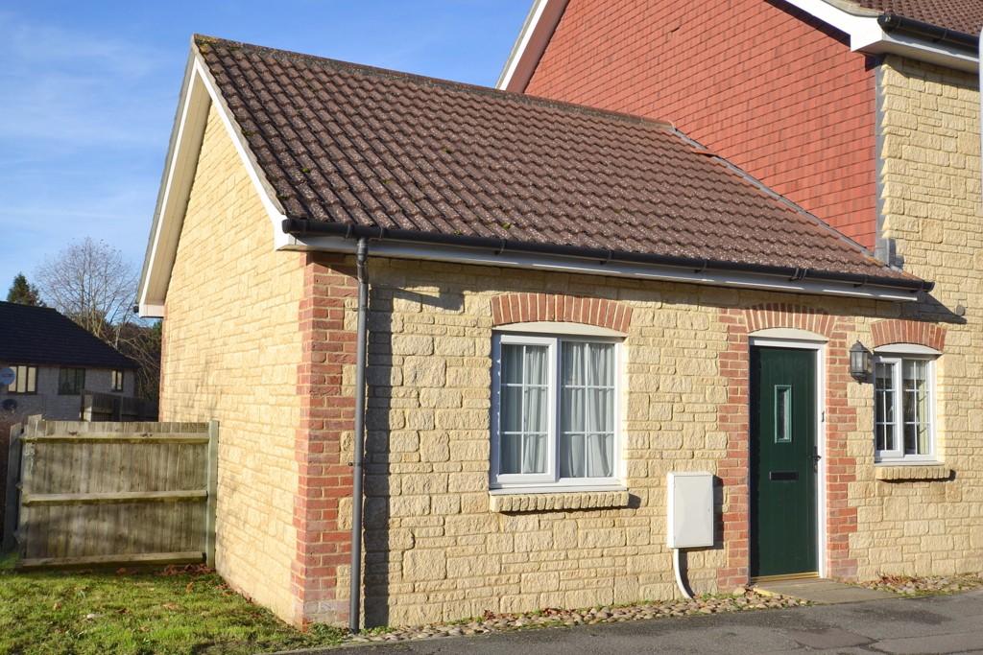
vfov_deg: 36.9
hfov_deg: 53.1
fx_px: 983
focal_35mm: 36
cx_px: 492
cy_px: 328
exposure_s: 1/200
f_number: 7.1
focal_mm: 24
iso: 100
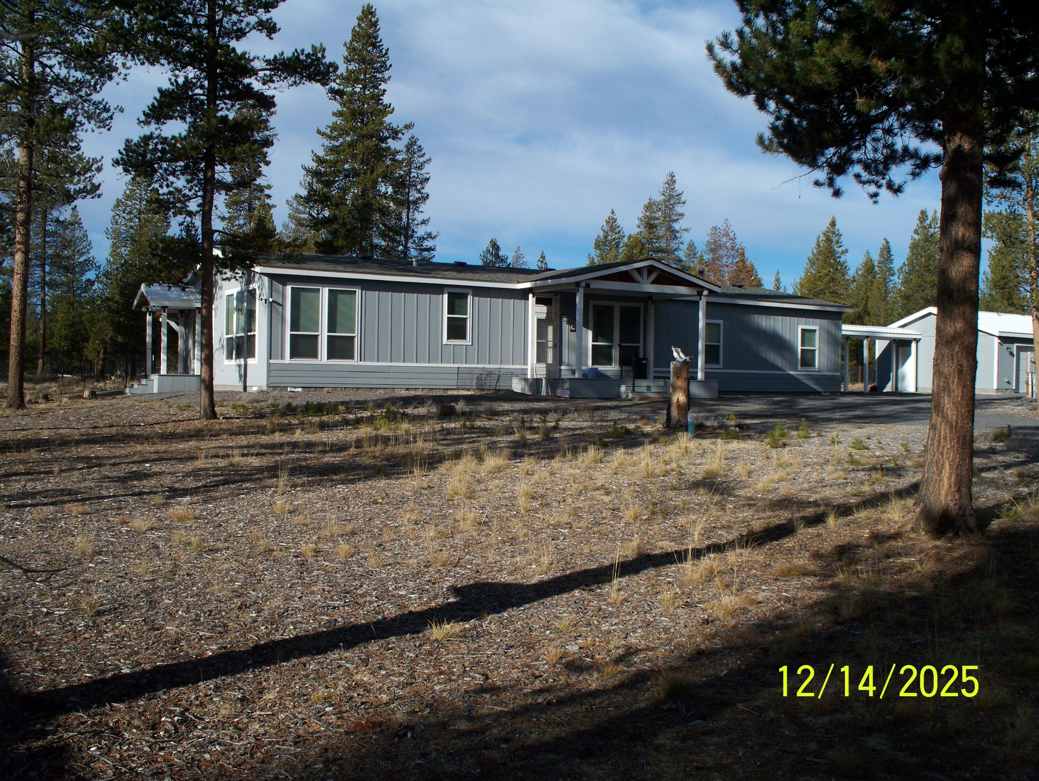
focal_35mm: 36
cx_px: 520
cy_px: 390
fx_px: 1081
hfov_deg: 51.3
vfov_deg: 39.7
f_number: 5
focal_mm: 7.54
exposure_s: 1/500
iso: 64
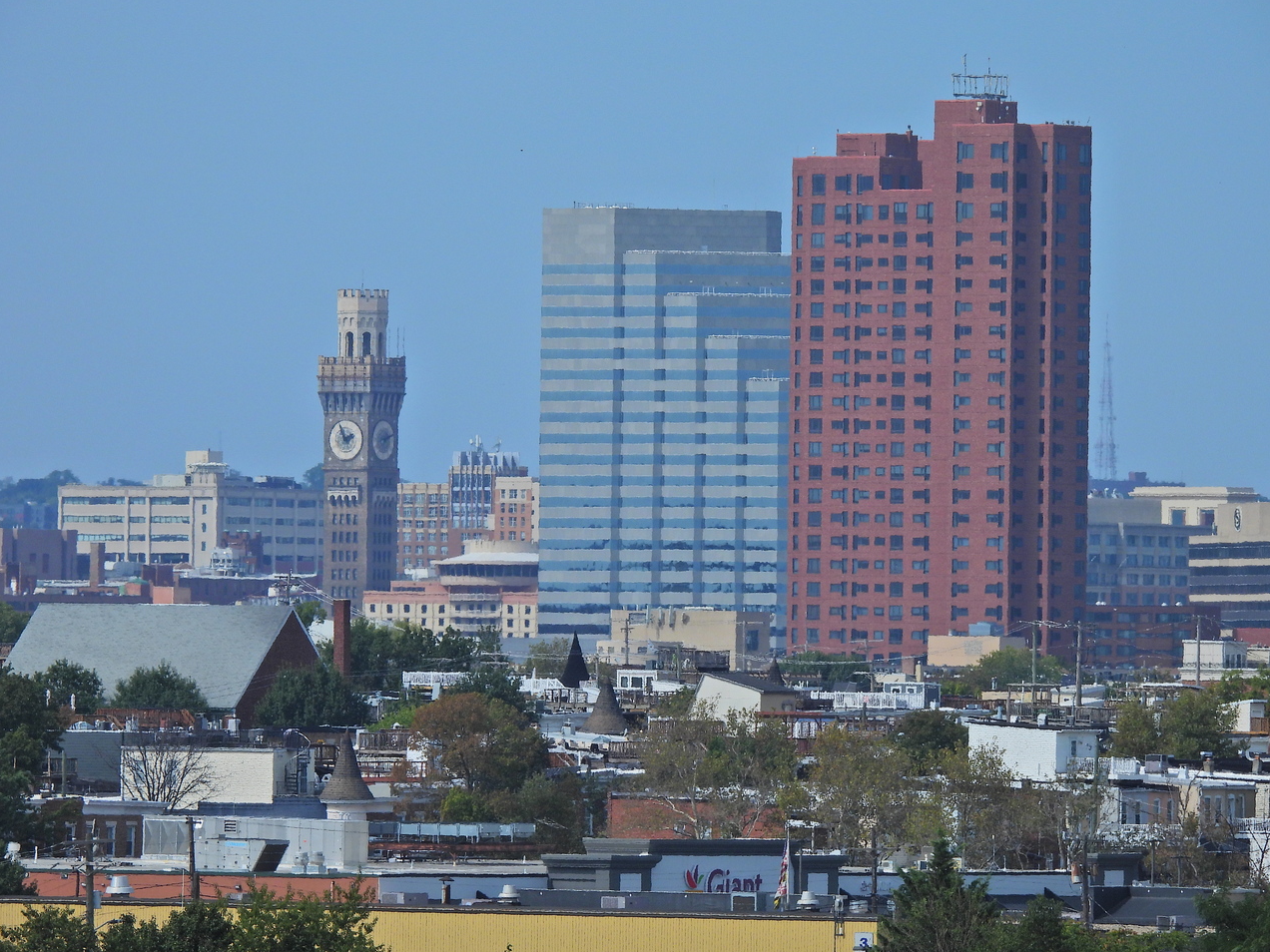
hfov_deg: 4.4
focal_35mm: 453
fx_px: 16620
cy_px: 475
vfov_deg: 3.3
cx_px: 633
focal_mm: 80.3
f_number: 5
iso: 100
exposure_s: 1/1250
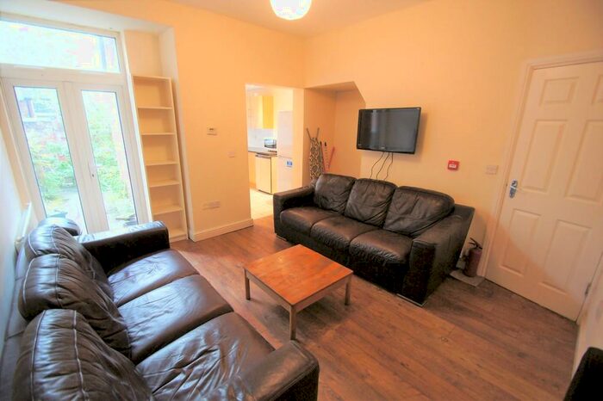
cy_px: 200
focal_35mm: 15
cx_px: 302
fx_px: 251
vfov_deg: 77.3
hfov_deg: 100.4
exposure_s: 1/30
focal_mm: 10
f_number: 3.5
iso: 800
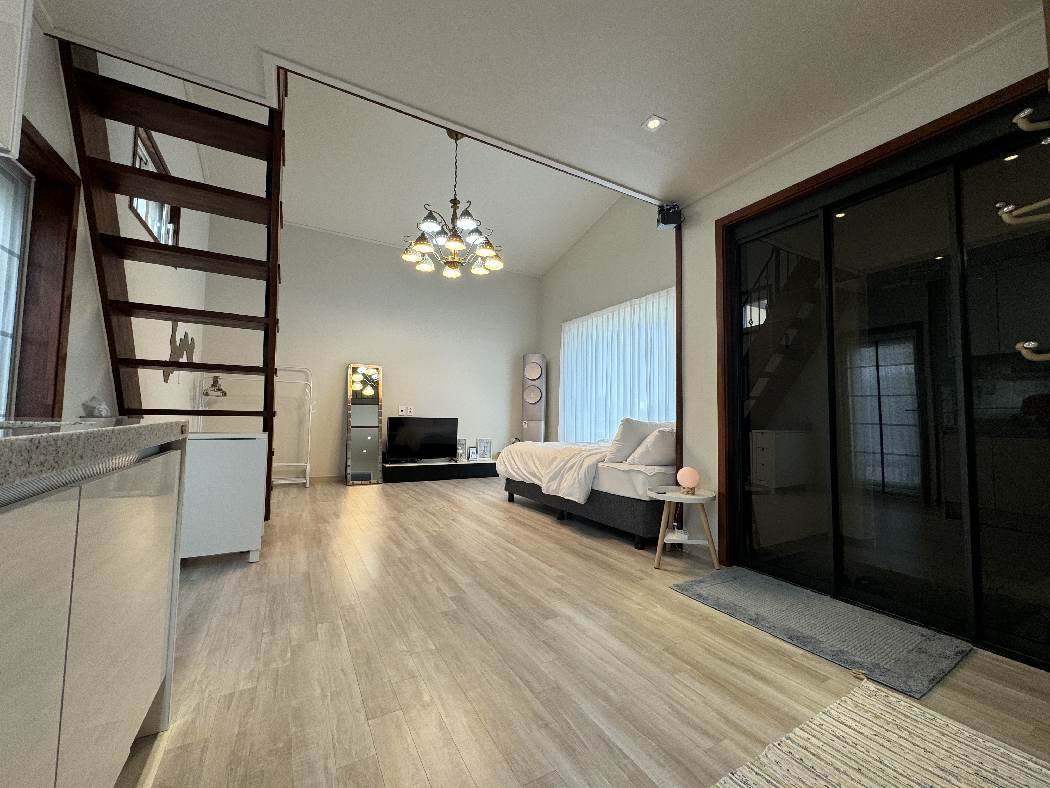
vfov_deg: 85.7
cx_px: 525
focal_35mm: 14
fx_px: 425
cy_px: 394
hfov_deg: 102.1
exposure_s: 1/120
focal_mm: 2.22
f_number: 2.2
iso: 80
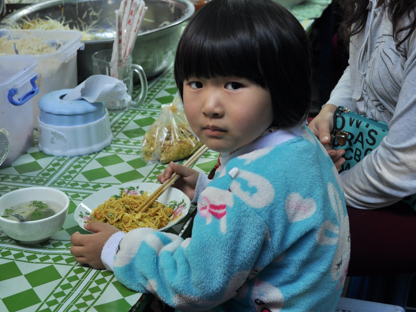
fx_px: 793
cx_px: 228
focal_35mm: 66
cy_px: 138
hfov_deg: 29.4
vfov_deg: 22.2
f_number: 5
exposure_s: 1/40
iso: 200
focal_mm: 36
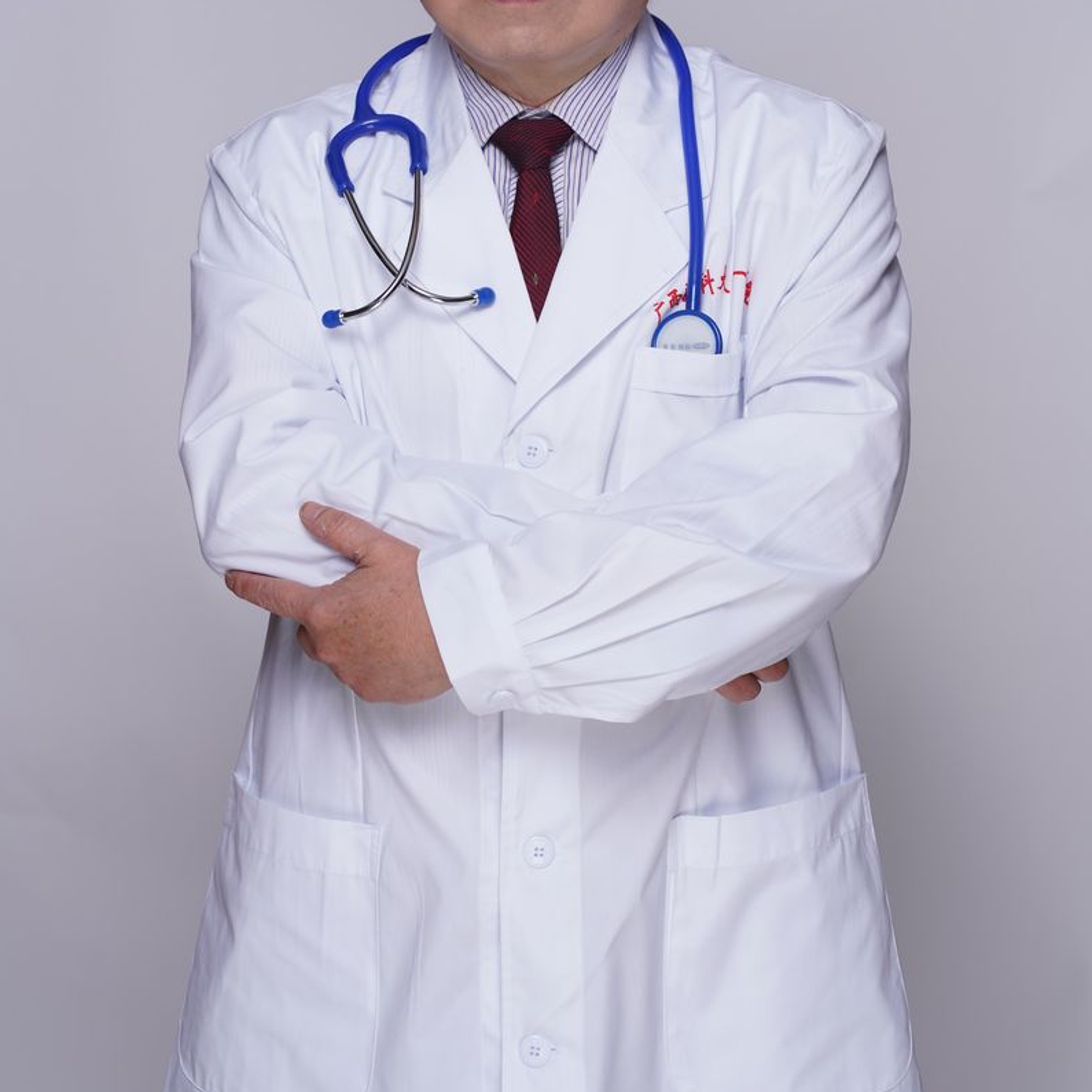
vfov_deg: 16.0
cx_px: 545
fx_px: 3890
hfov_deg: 16.0
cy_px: 436
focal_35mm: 109
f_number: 6.3
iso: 100
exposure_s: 1/160
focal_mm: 85
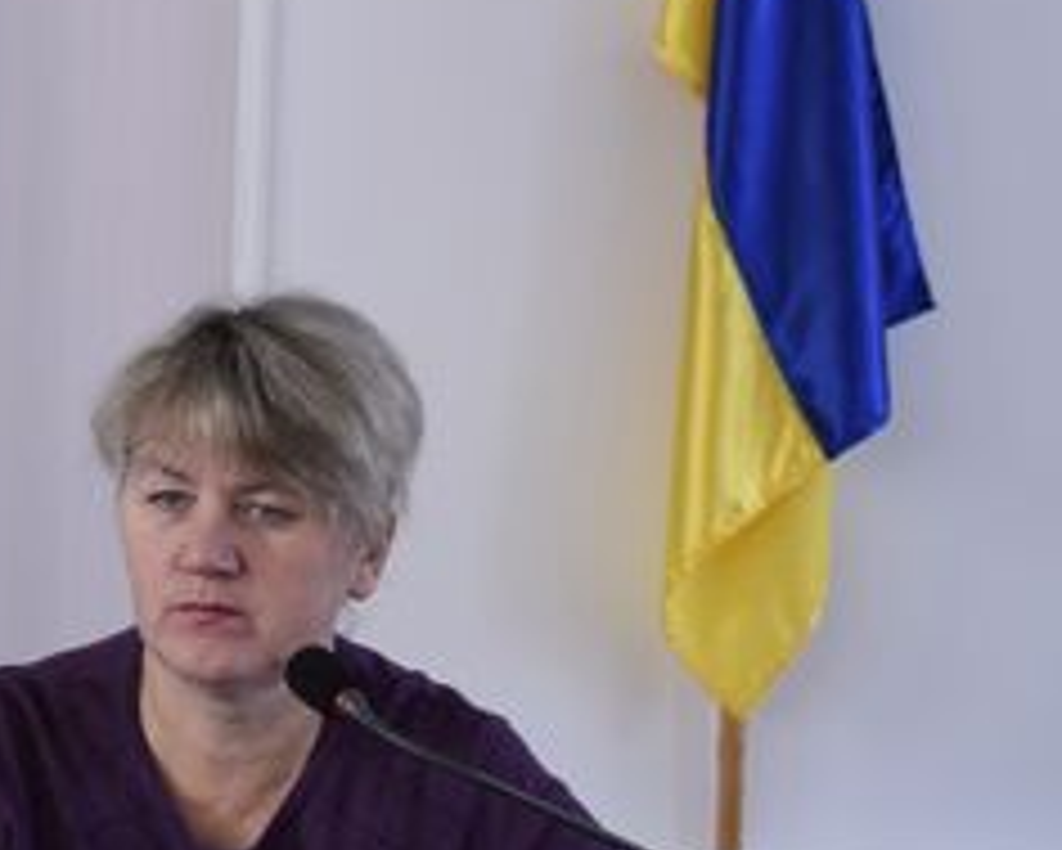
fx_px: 4497
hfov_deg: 12.7
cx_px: -598
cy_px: 553
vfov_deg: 10.8
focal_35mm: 143
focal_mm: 32
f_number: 5.6
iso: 400
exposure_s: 1/125
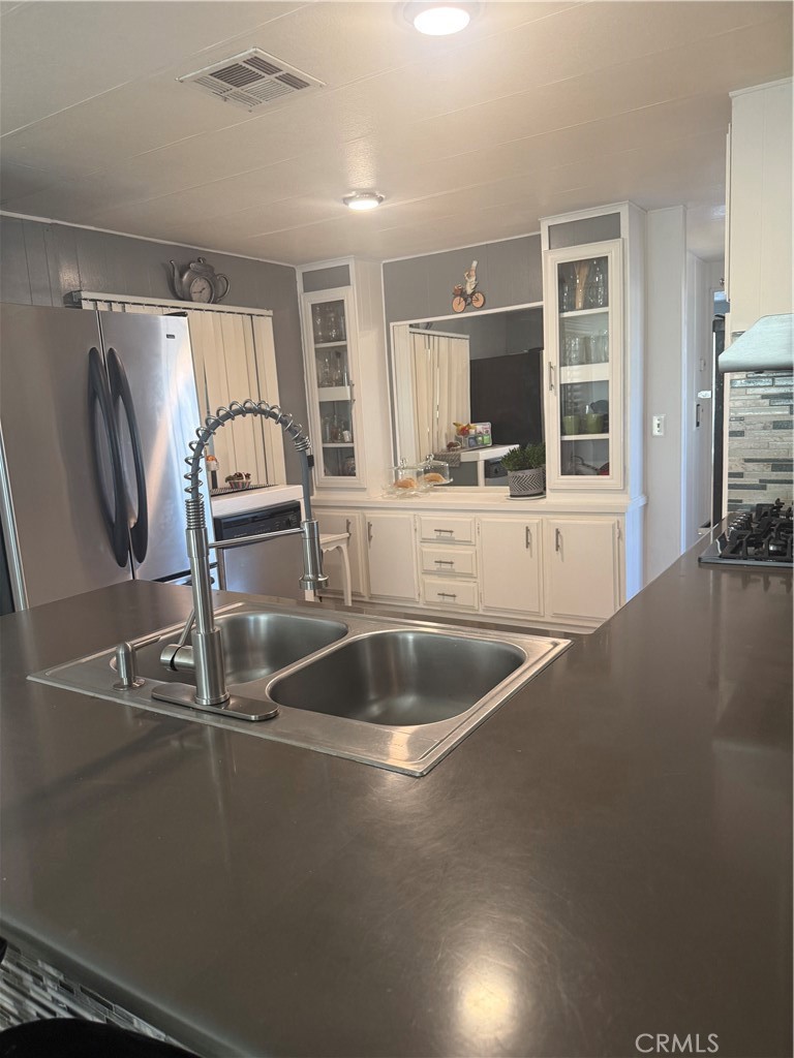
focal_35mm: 24
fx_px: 734
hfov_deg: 56.8
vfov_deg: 71.6
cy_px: 529
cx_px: 397
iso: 160
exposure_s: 1/60
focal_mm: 6.76
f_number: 1.78
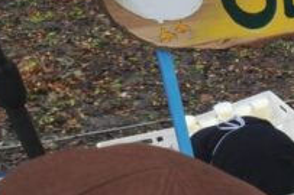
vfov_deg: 20.7
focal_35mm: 62
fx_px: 506
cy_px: 222
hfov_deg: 23.9
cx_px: 466
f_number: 5.6
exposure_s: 1/125
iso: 800
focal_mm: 12
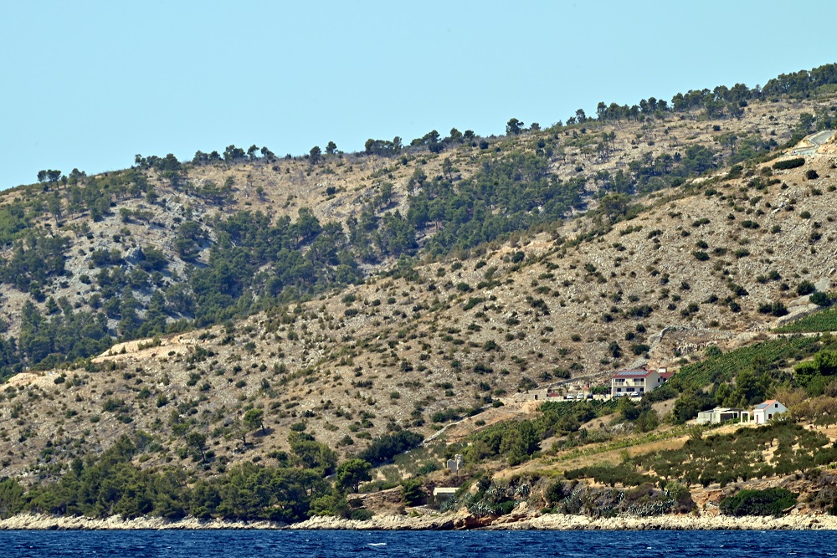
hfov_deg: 6.9
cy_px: 279
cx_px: 418
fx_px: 6976
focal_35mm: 300
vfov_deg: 4.6
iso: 360
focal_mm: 300
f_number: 16
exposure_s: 1/320
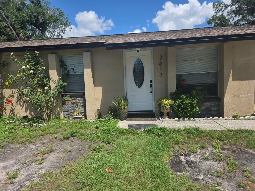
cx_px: 128
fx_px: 169
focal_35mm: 23
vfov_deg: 58.9
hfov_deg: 73.9
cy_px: 96
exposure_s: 1/5778
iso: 80
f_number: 1.7
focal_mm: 6.3
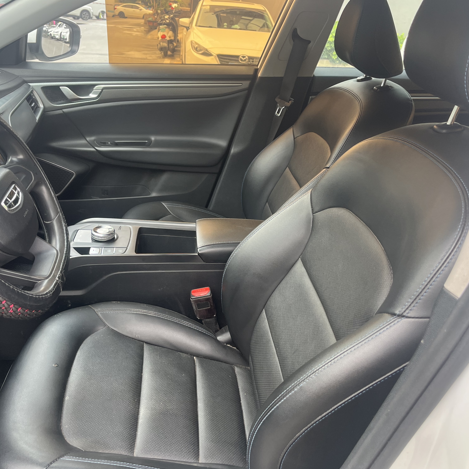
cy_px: 236
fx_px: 475
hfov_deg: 52.2
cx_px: 188
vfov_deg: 52.5
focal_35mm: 31
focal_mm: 5.1
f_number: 1.6
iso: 50
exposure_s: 1/172
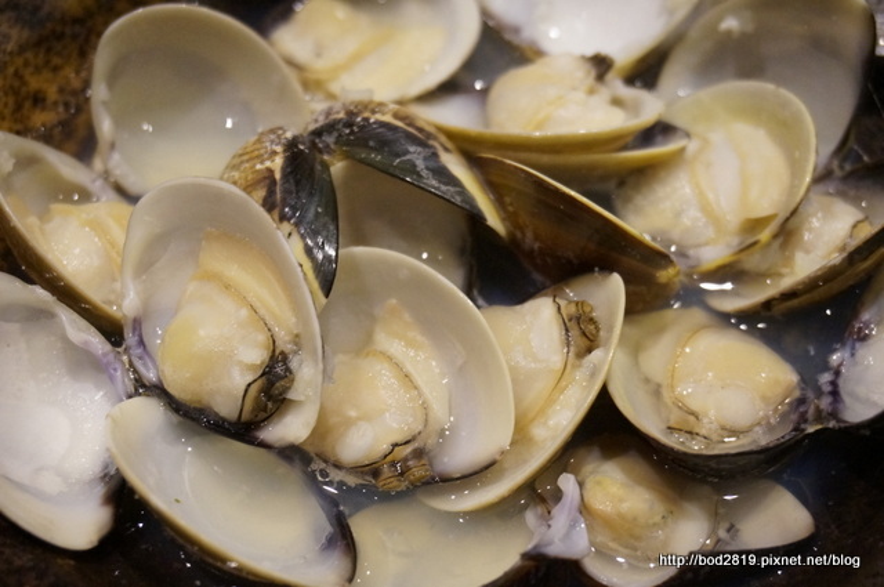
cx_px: 442
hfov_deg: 34.2
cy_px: 294
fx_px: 1435
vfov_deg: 23.1
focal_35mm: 58
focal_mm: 39
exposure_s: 1/60
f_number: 5.6
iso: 3200
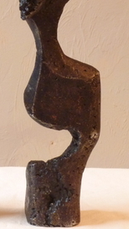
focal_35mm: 172
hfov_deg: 7.0
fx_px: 1047
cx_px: -18
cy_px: 96
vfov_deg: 12.5
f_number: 4.1
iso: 400
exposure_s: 1/15
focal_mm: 11.9
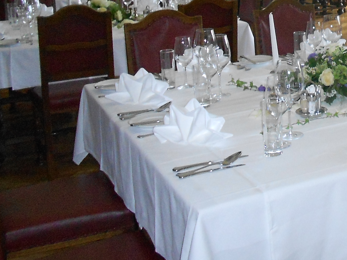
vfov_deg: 22.0
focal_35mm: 63
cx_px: 388
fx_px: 631
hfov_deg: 27.9
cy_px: -25
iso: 400
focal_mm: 4.6
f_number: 3.2
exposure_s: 1/30
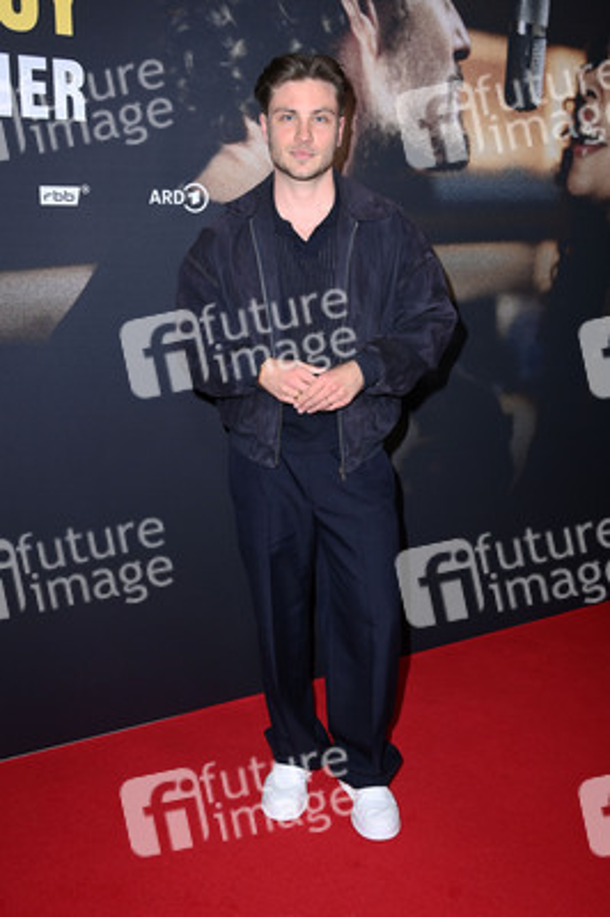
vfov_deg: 58.8
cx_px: 305
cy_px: 458
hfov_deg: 41.0
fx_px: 815
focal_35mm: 32
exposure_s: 1/250
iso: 1000
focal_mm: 32
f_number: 5.6
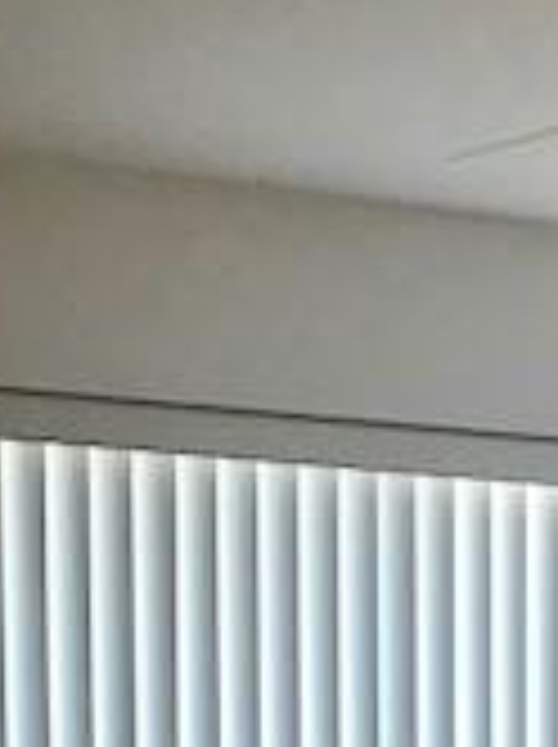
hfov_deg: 13.2
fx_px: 2327
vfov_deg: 16.8
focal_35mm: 108
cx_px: 724
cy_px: 1058
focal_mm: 3.99
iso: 25
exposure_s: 1/30
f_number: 1.8
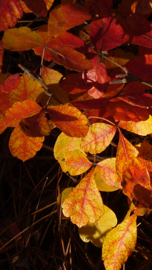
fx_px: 1977
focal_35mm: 276
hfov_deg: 4.4
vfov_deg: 7.8
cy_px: 135
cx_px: 132
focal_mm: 22.7
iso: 80
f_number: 3.8
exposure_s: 1/400
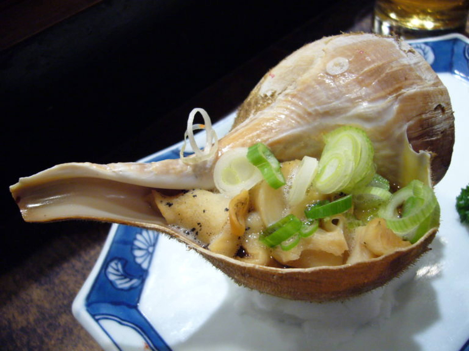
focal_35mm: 35
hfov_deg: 52.6
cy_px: 176
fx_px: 474
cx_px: 234
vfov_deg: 40.7
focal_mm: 5.8
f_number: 2.8
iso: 200
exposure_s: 1/8
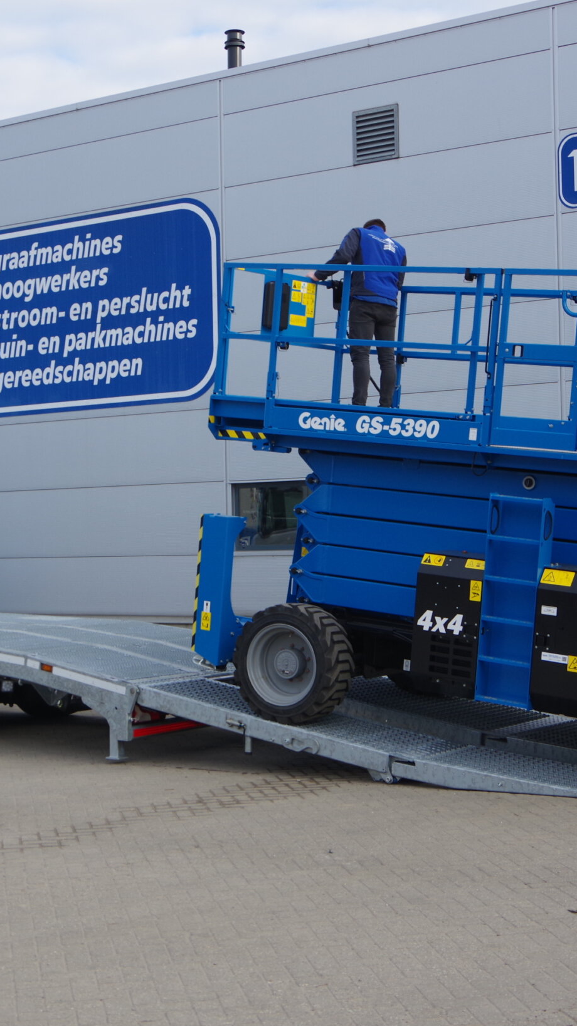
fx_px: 1605
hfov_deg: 20.3
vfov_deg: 35.4
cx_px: 216
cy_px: 495
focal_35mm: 59
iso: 200
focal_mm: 24
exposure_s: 1/200
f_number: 6.3
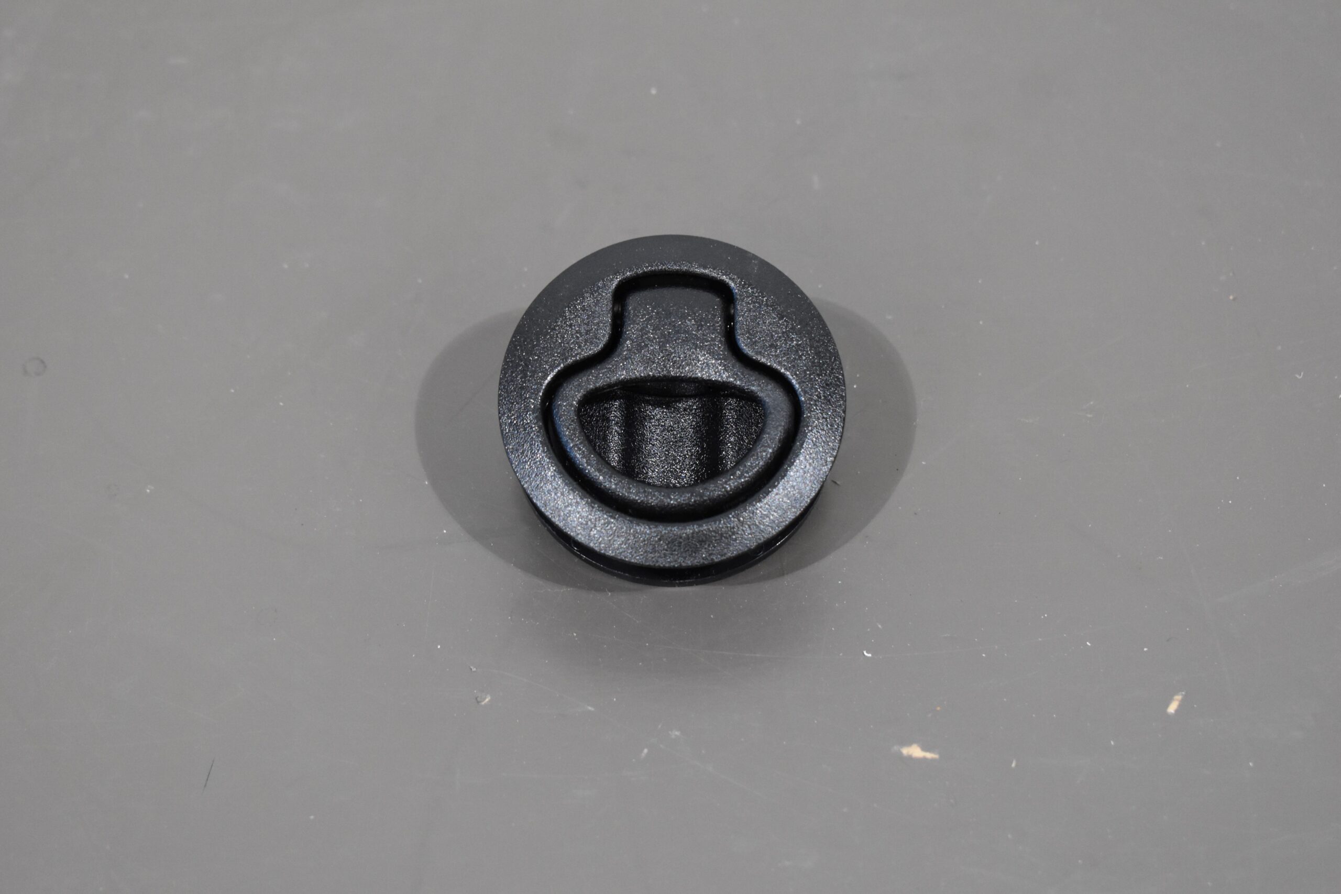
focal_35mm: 82
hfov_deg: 24.6
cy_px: 447
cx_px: 670
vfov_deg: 16.6
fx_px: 3073
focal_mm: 55
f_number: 5.6
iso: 1600
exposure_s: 1/125
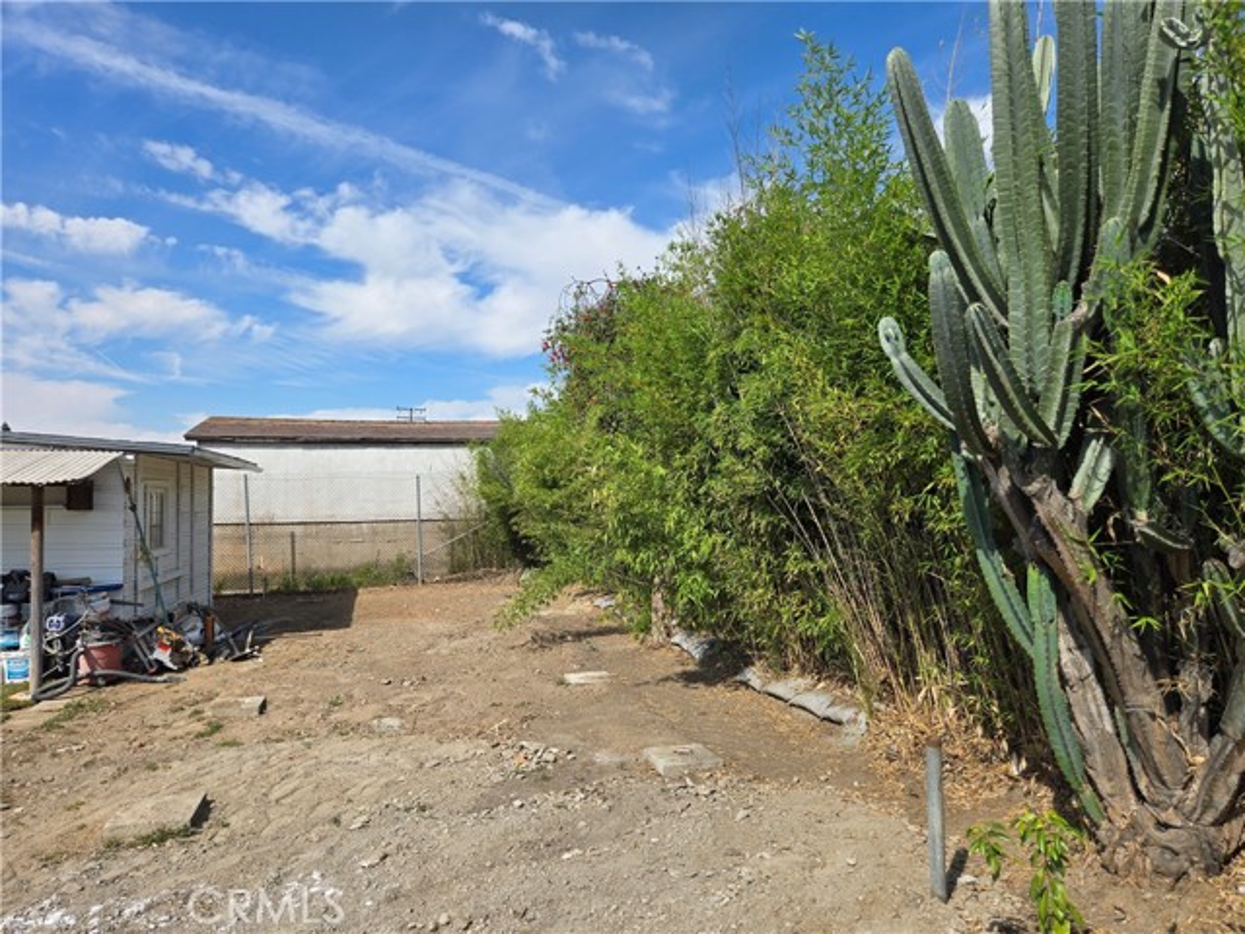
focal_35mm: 23
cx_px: 622
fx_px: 827
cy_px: 467
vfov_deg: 58.9
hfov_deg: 73.9
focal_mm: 5.4
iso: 25
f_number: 1.8
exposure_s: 1/2252
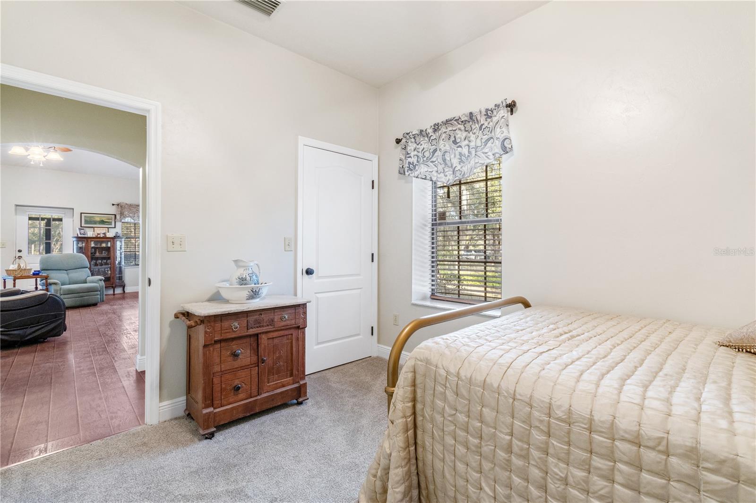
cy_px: 252
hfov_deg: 100.4
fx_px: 315
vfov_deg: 77.3
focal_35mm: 15
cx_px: 378
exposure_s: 1/2
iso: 320
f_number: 9
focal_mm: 10
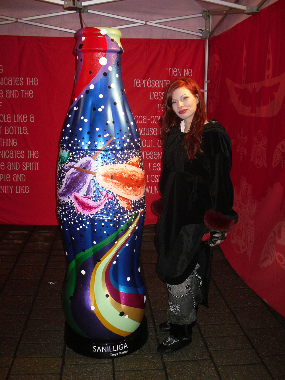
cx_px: 142
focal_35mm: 35
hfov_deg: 40.7
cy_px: 190
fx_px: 384
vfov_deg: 52.6
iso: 200
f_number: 3
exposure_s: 1/45
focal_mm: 6.3
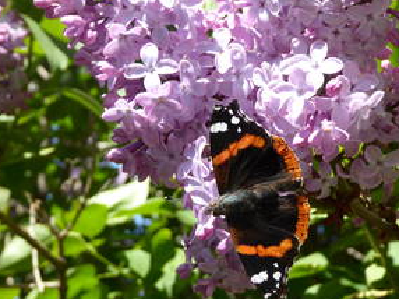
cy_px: 170
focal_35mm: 91
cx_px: 236
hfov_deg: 21.5
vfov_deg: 16.2
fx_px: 1048
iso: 100
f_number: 4.3
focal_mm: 10.9
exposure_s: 1/250
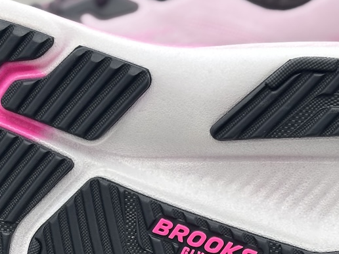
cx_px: 120
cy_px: 221
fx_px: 1185
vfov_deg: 12.2
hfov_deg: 16.3
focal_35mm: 121
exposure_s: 1/199
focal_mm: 5.96
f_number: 1.6
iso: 32
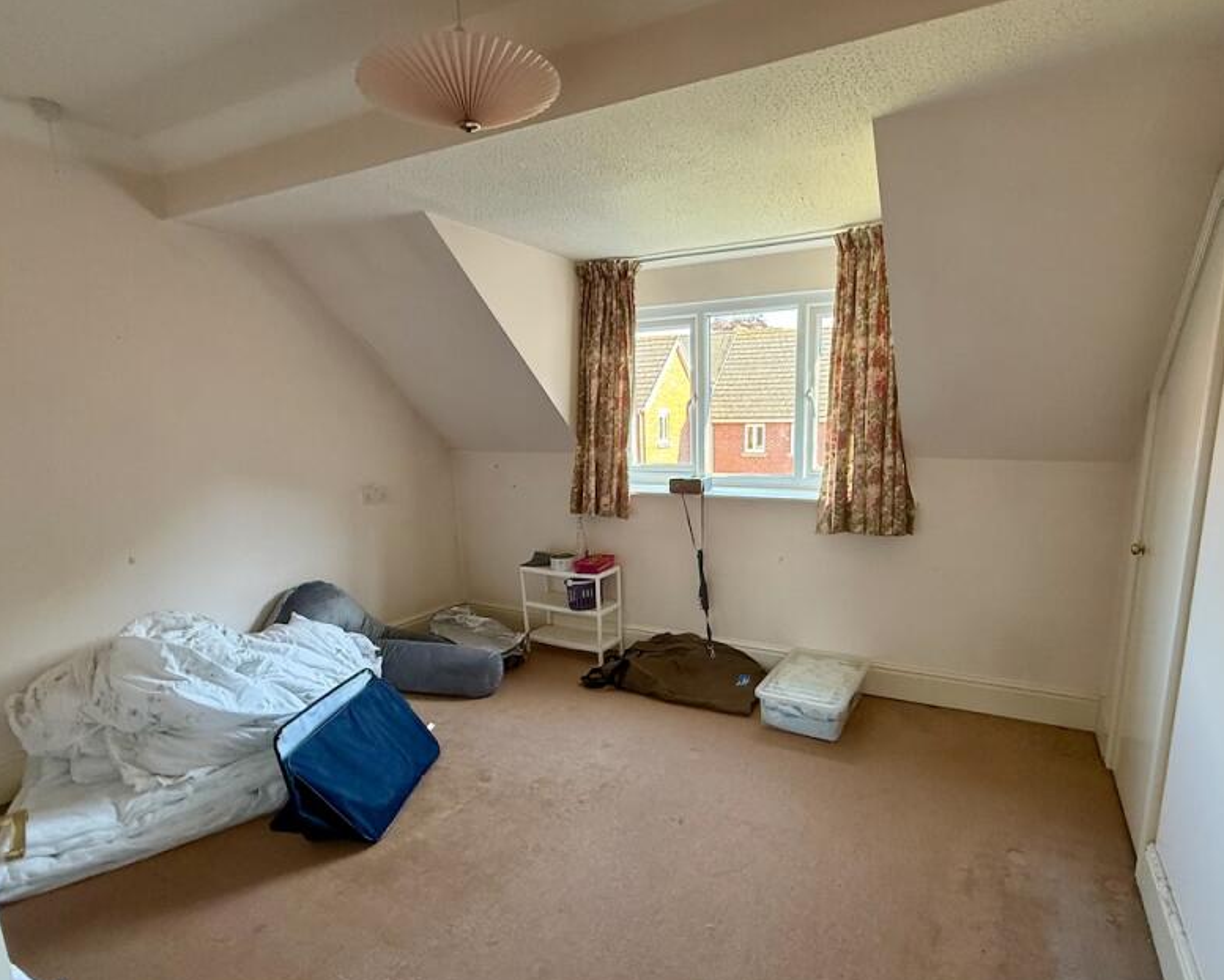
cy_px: 548
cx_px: 690
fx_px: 652
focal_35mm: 18
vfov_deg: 73.5
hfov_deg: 85.9
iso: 250
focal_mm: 2.22
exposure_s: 1/99
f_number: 2.2
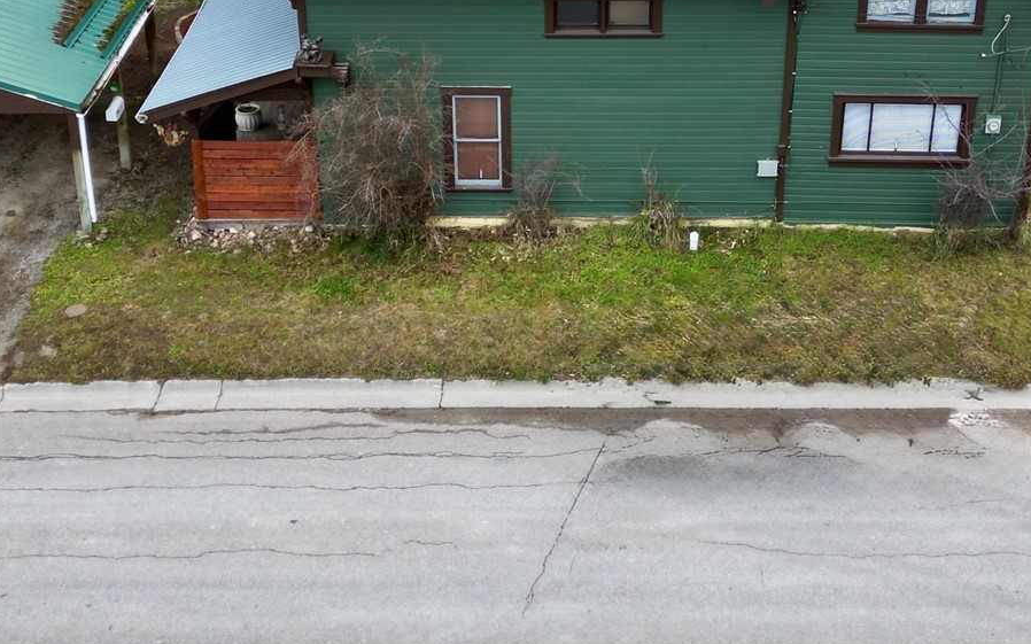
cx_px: 526
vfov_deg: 22.1
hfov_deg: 35.1
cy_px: 143
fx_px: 1629
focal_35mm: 58
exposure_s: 1/320
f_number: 1.7
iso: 110
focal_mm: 6.72
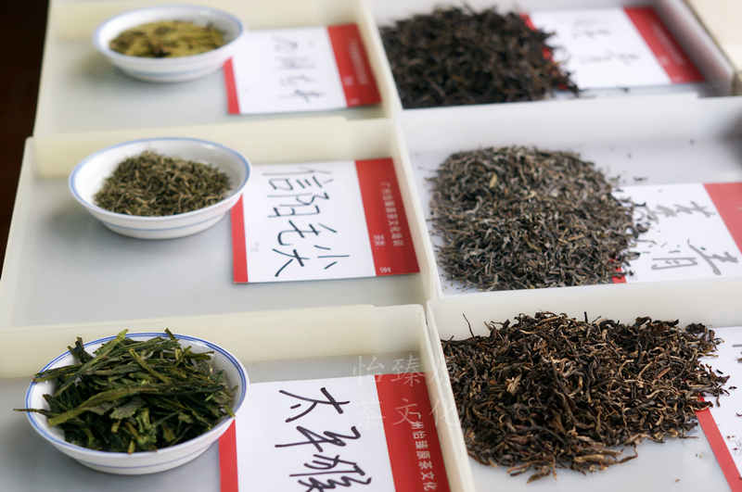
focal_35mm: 75
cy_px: 246
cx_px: 371
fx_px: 1544
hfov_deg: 27.0
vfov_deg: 18.1
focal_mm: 50
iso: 200
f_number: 4
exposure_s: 1/80
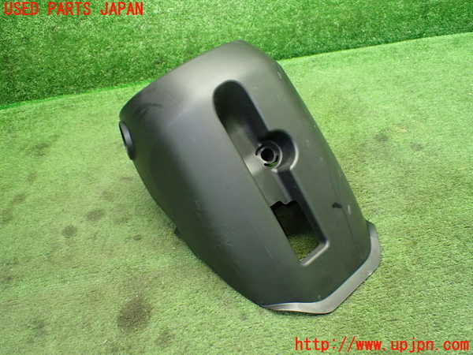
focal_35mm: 30
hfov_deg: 60.0
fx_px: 410
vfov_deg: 46.8
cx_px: 236
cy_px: 178
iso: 800
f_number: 2.3
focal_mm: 5.4
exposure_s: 1/80
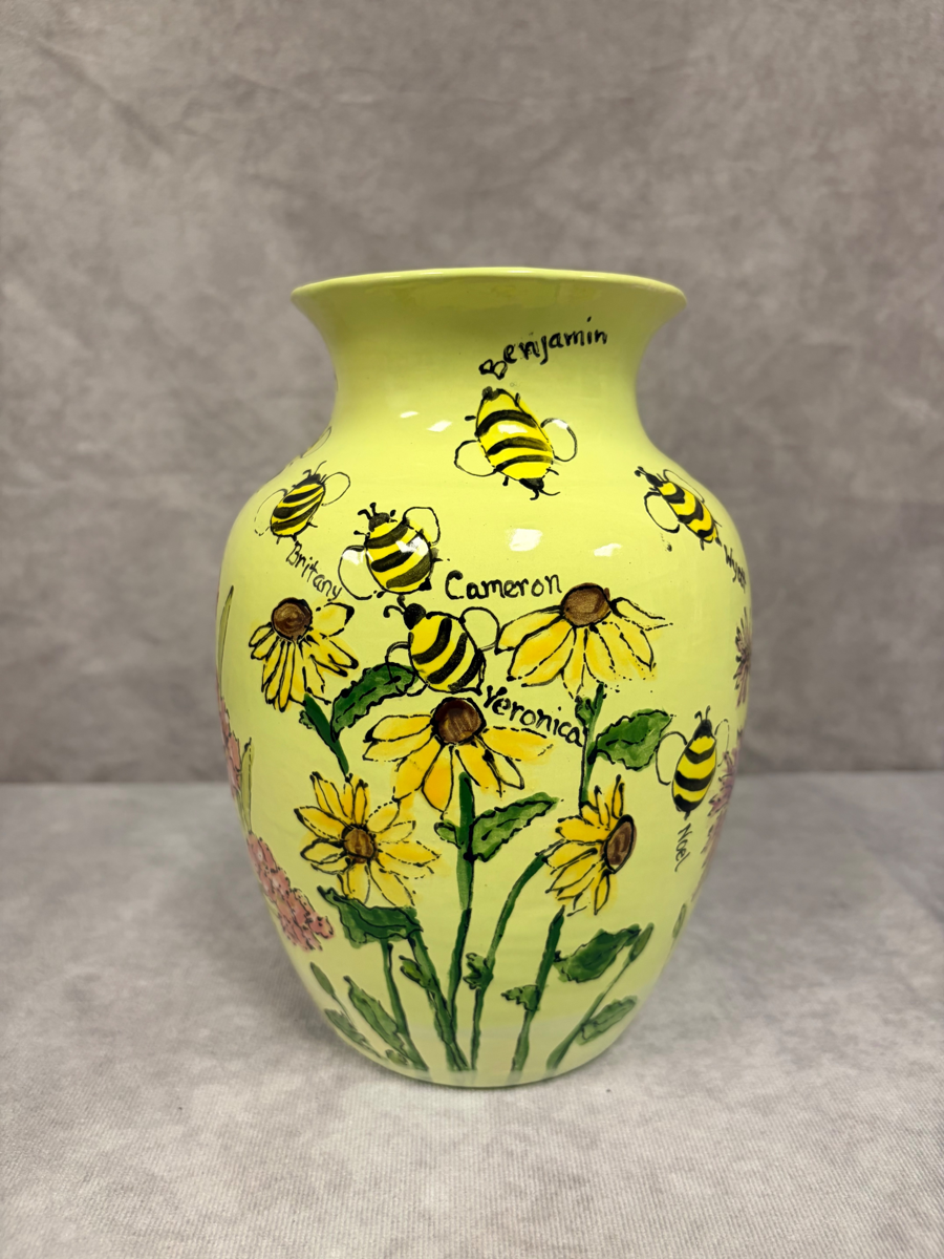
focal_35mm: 26
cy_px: 630
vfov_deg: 67.3
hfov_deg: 53.1
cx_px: 472
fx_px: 945
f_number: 1.6
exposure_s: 1/60
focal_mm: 5.96
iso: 125
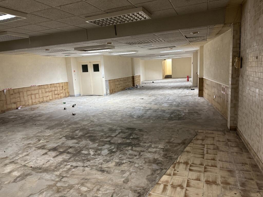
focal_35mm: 24
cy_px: 98
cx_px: 132
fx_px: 182
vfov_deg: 56.8
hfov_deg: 71.6
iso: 250
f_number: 1.78
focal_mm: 6.86
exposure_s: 1/50
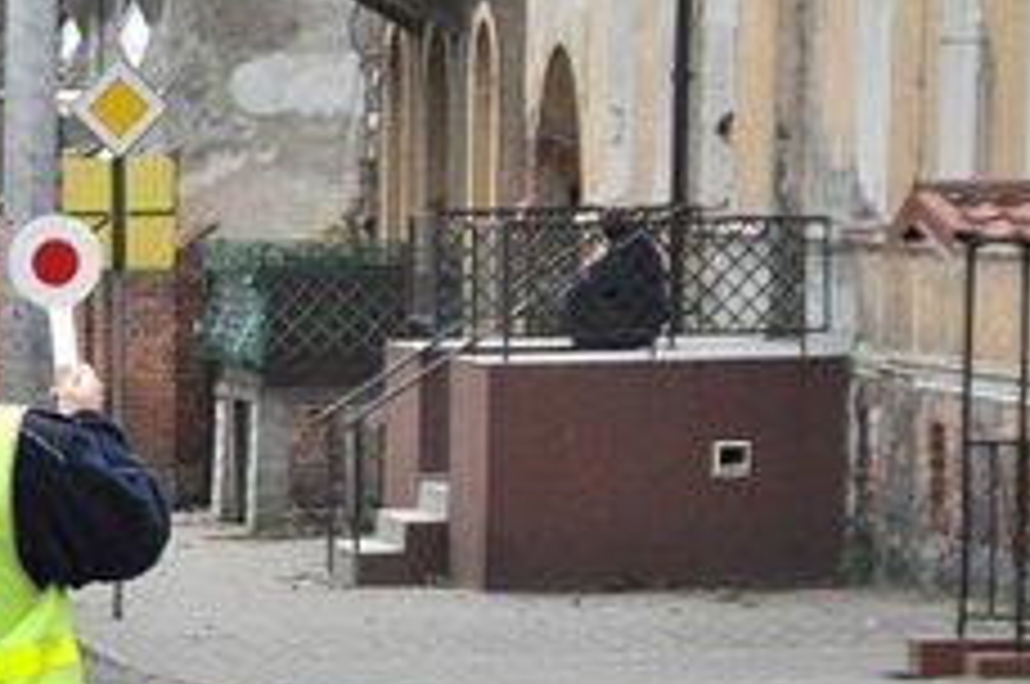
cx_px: -333
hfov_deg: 6.0
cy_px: 711
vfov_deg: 4.0
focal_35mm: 341
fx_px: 9743
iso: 800
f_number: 6.3
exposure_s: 1/640
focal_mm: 80
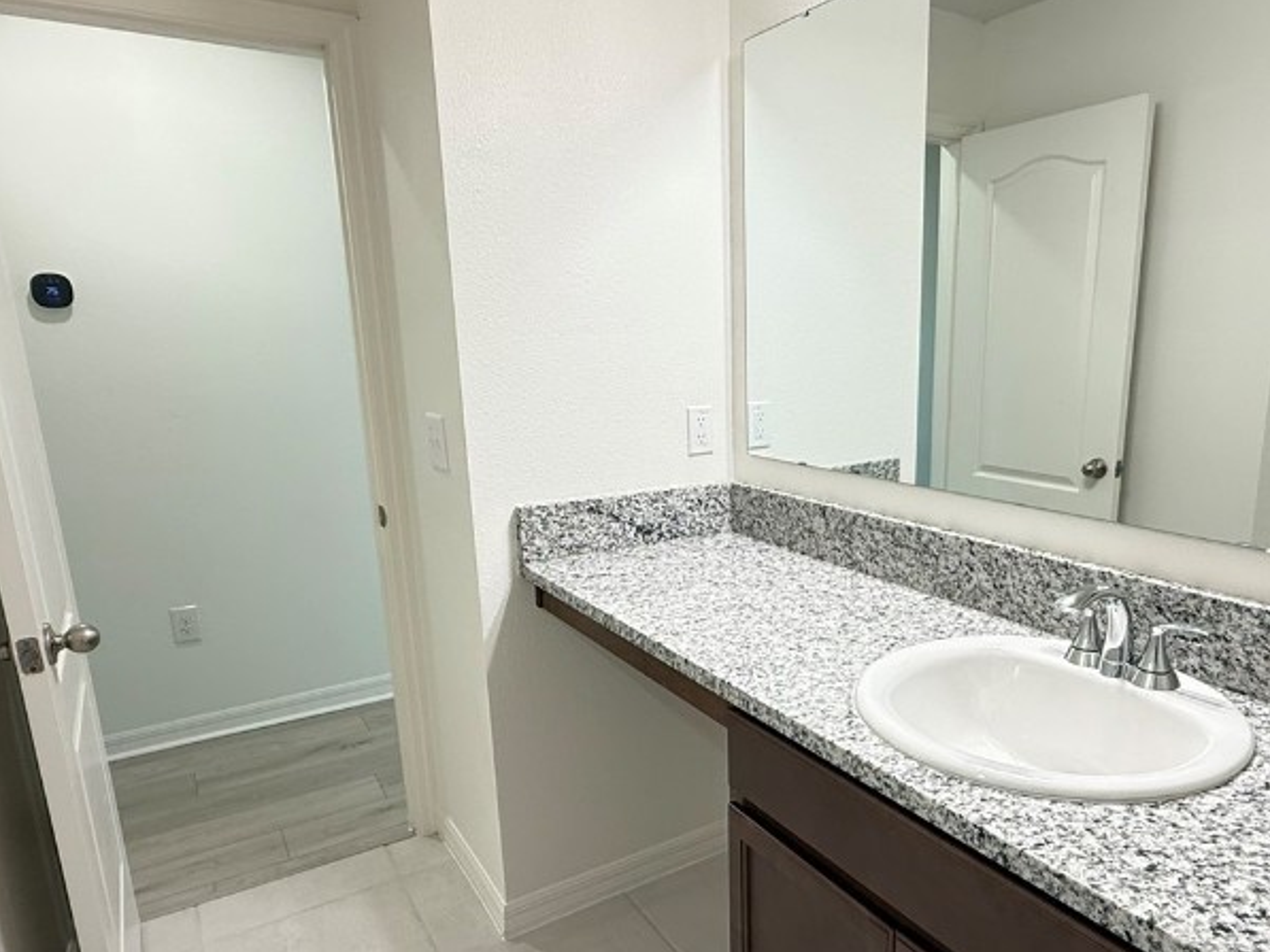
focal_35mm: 24
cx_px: 730
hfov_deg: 71.2
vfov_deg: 56.7
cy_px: 531
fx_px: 881
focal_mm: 2.22
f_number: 2.2
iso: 200
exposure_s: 1/60
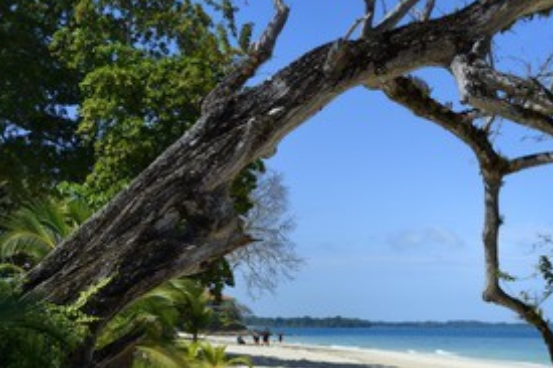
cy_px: 280
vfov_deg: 23.1
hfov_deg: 34.4
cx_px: 334
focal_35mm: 58
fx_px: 890
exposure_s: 1/160
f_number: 13
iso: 100
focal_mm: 38
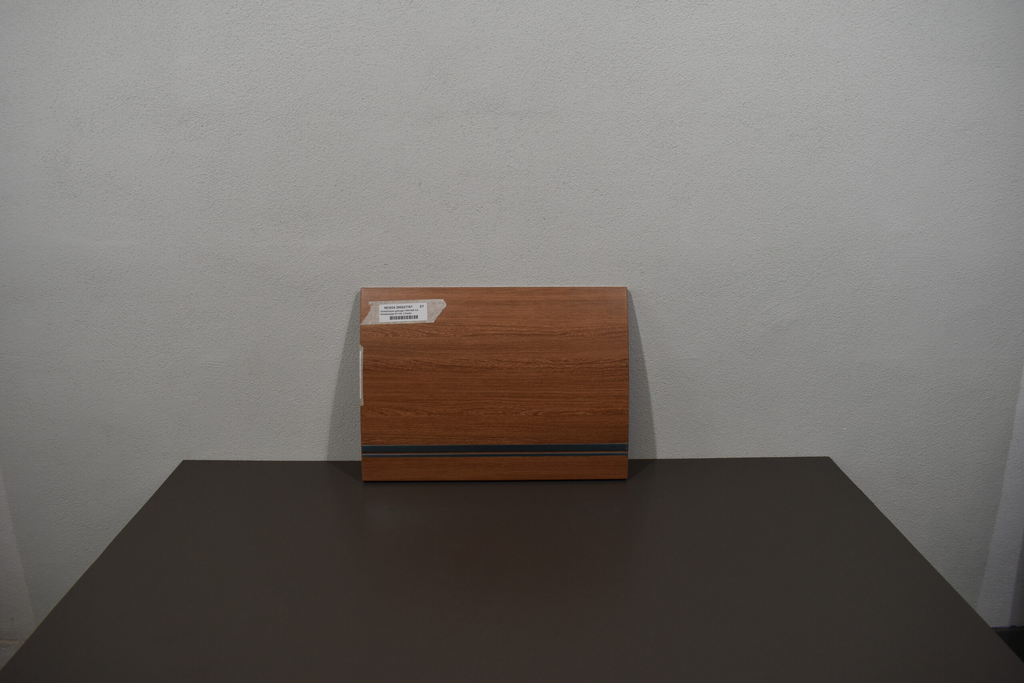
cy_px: 342
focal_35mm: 27
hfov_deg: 67.4
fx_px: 768
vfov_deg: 47.9
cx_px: 512
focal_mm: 18
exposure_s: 1/125
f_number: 5.6
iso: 280
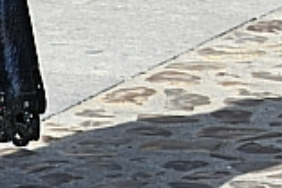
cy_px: -475
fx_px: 5115
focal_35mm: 653
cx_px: 741
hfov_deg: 3.1
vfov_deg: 2.1
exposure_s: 1/320
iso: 200
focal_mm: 85
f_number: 9
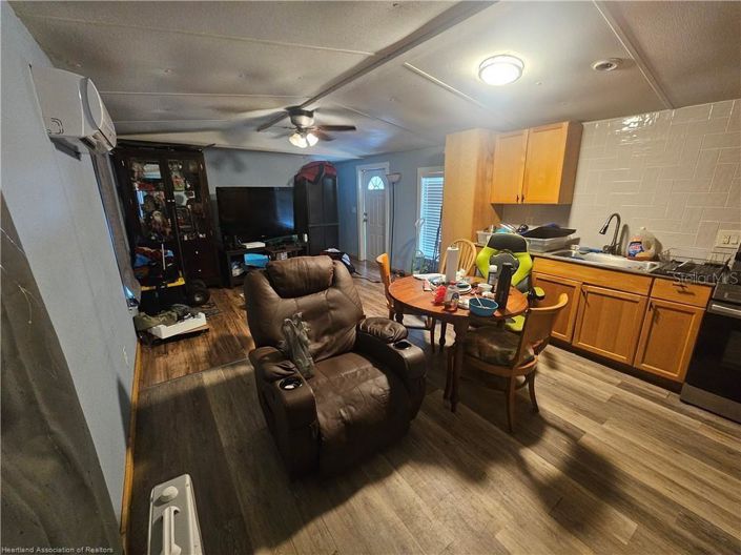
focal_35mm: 13
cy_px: 278
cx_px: 370
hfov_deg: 106.2
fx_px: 278
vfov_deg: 89.9
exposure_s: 1/24
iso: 800
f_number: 2.2
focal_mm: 2.2
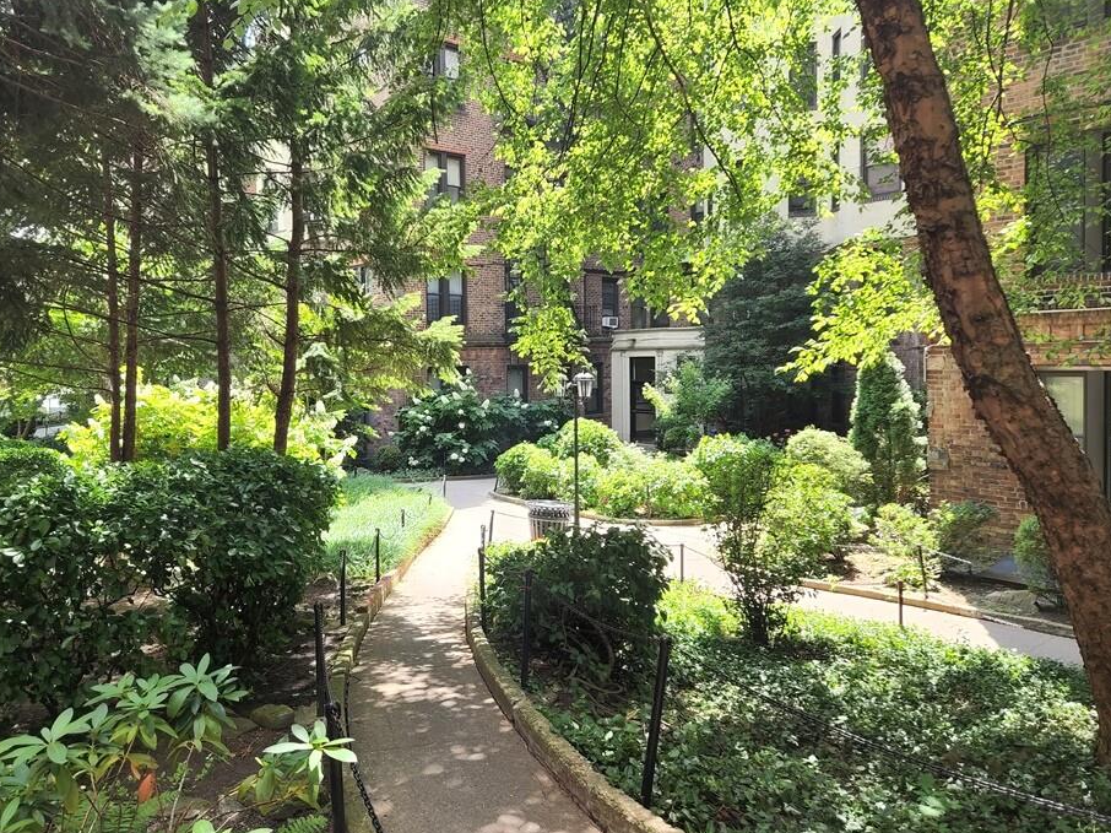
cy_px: 369
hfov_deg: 67.1
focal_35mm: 26
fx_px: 834
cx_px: 491
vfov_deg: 52.9
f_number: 1.8
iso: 20
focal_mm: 5.4
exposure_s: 1/180
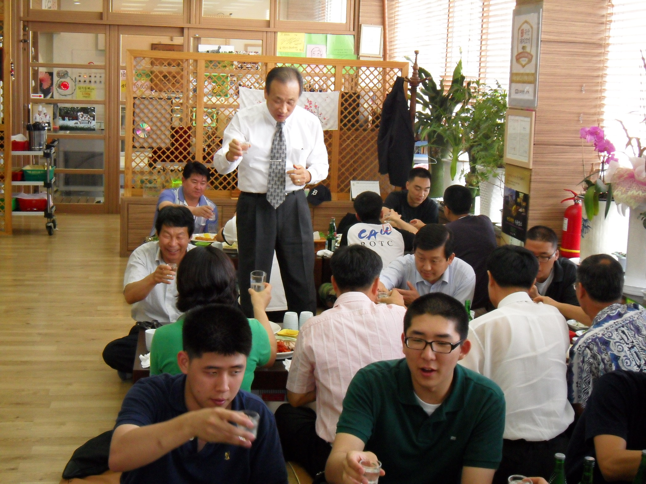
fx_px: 989
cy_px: 242
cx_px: 323
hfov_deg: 36.2
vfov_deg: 27.5
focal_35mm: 53
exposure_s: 1/60
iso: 400
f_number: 3.9
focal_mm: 9.5
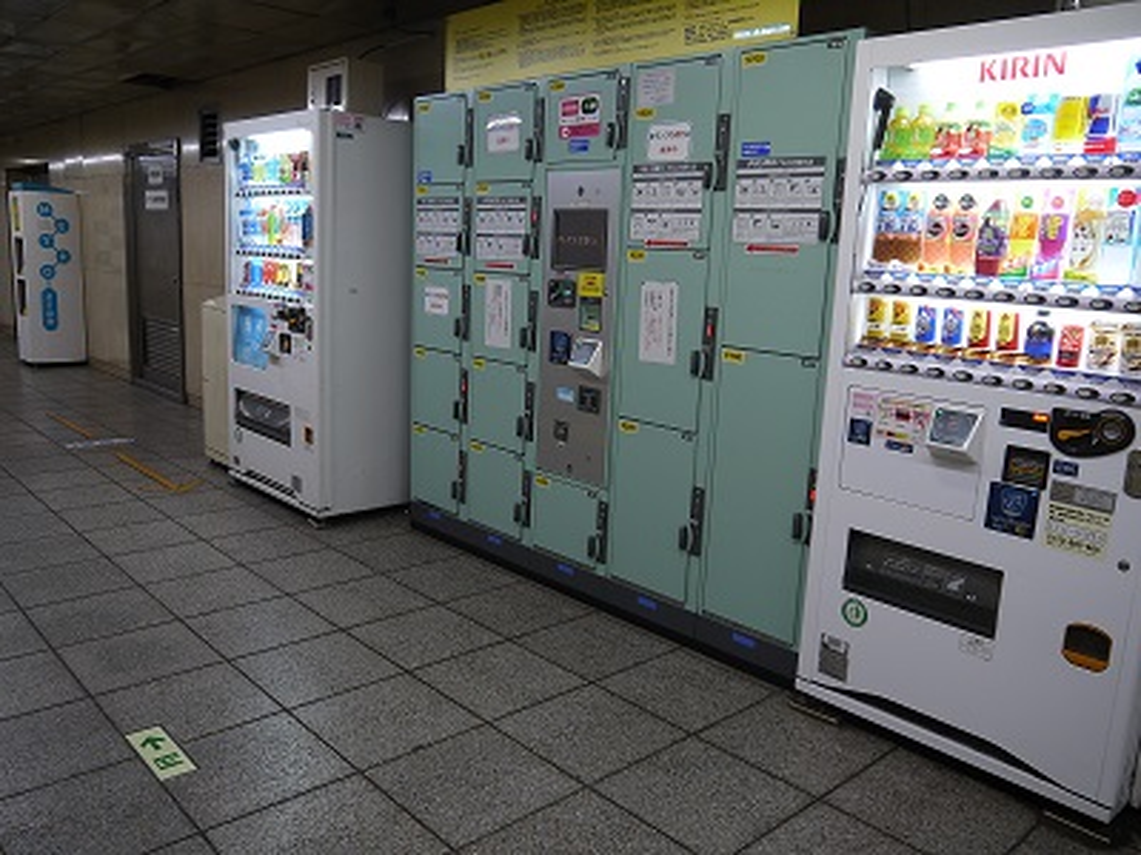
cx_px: 570
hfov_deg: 63.4
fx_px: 923
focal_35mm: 28
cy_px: 428
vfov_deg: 49.7
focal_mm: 14
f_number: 3.5
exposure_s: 1/60
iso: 320
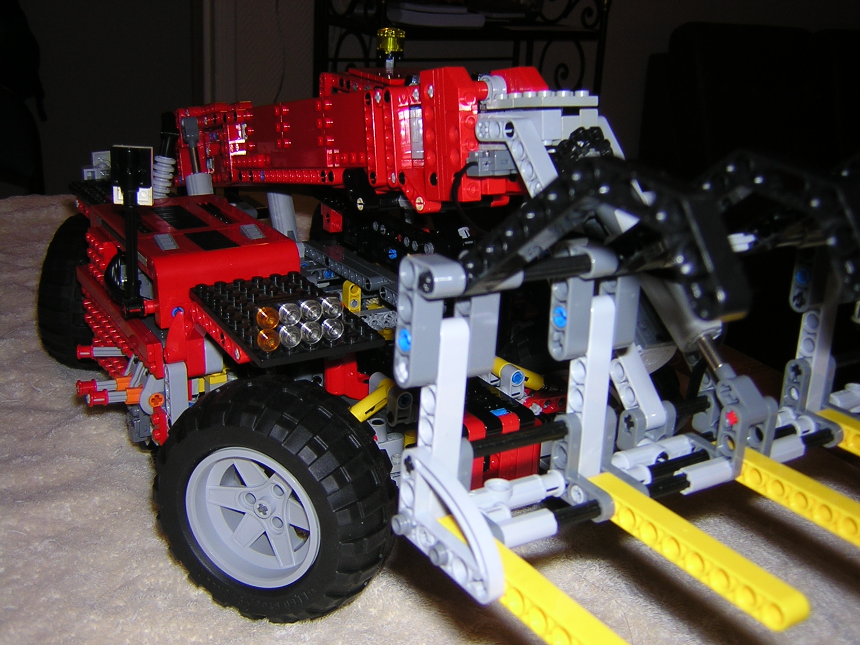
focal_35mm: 36
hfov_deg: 51.4
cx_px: 430
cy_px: 322
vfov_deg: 39.7
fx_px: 894
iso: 100
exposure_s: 1/60.1
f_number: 2.6
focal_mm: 4.7
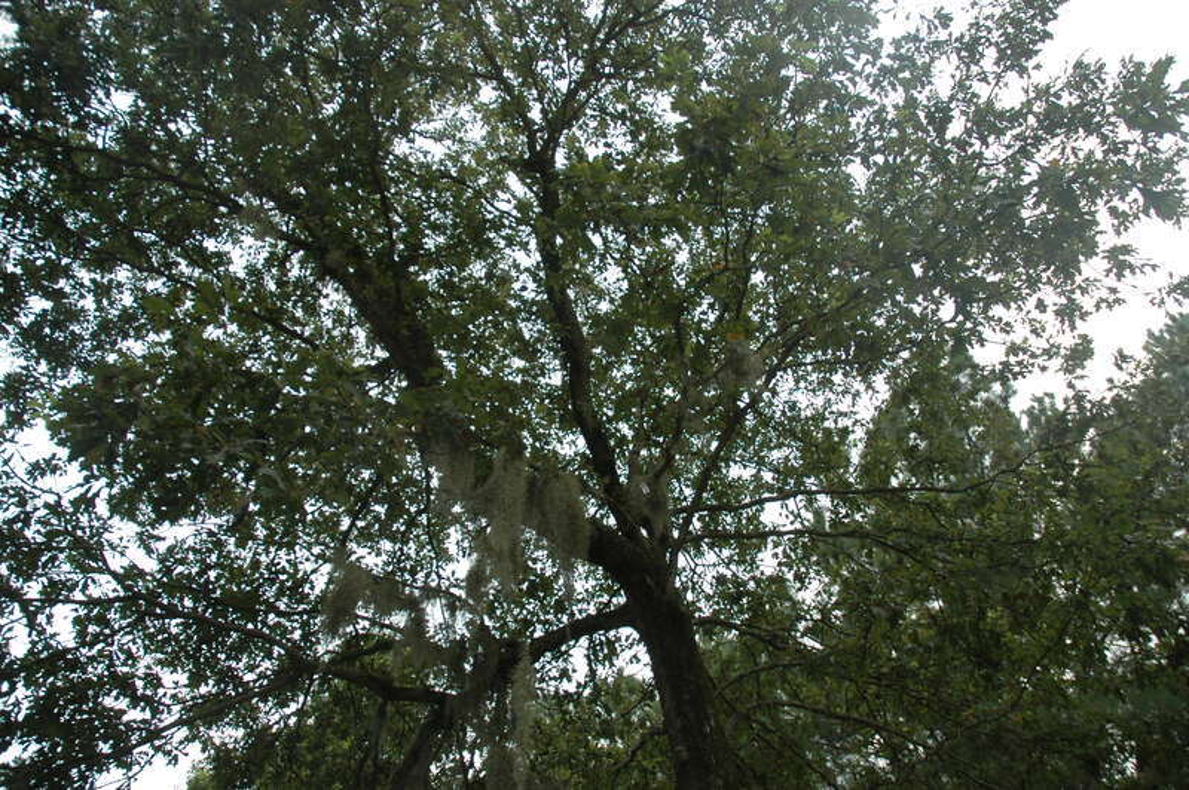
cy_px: 395
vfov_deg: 47.9
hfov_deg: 67.4
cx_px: 594
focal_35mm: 27
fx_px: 891
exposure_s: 1/200
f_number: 4.5
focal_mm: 18
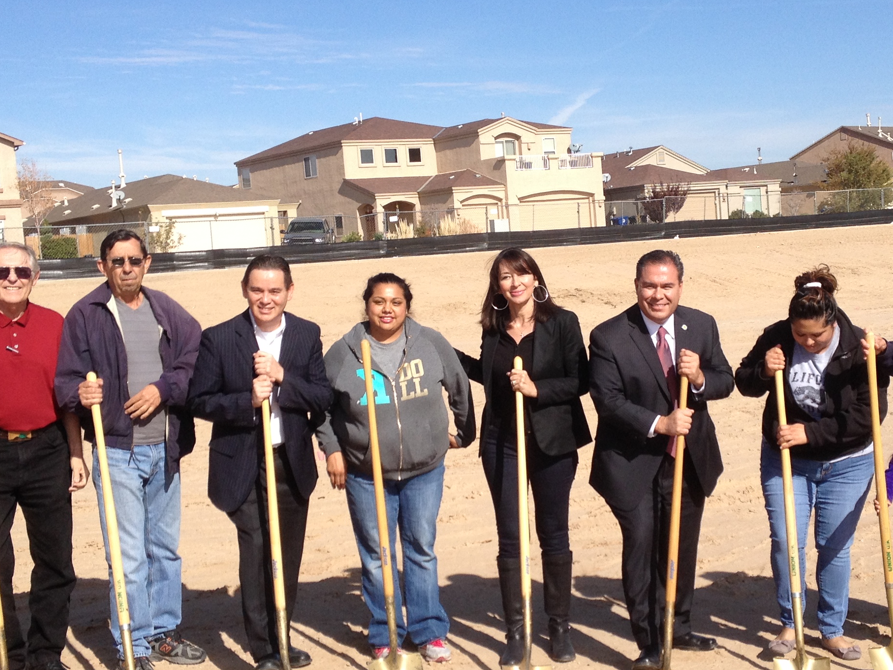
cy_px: 359
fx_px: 1599
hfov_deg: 31.1
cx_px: 522
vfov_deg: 23.6
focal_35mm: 62
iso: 50
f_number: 2.4
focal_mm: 4.28
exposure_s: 1/1905
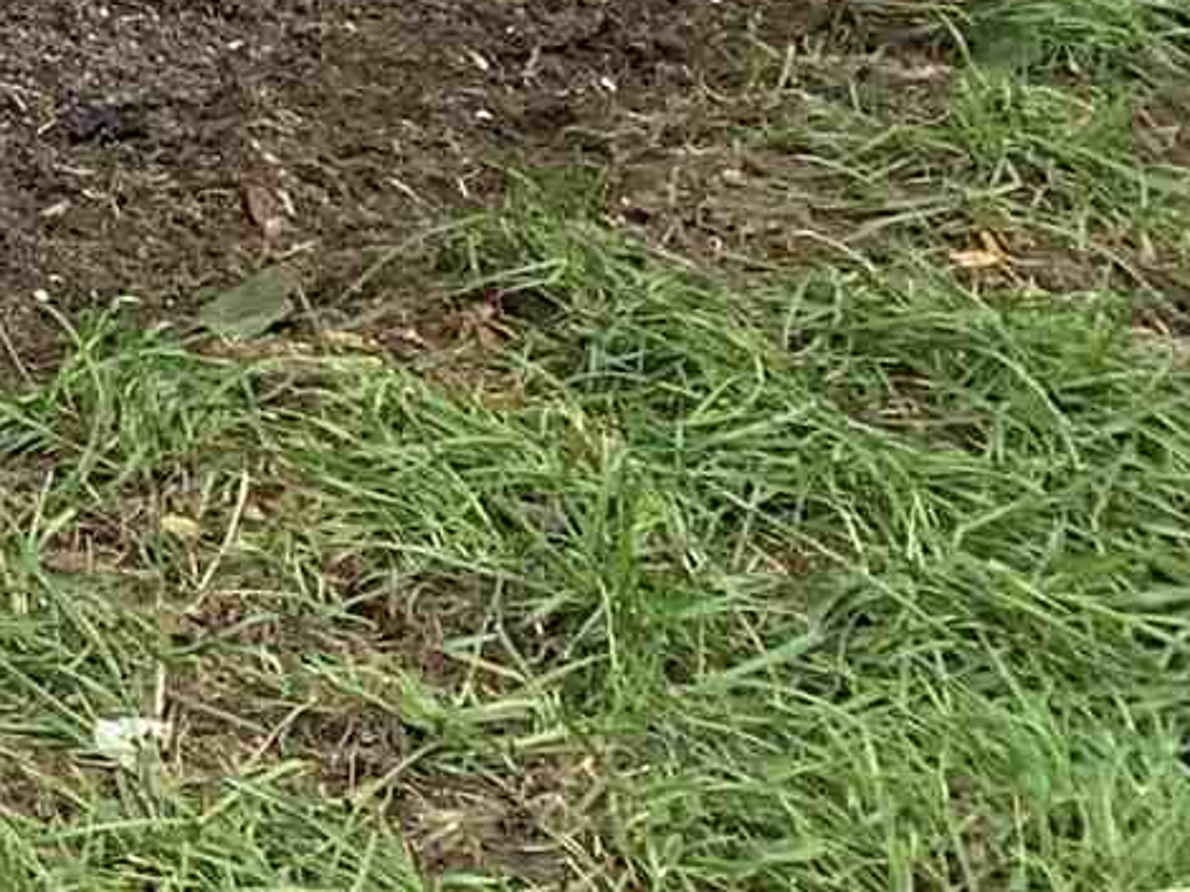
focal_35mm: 170
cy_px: -1698
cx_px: -2028
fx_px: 5841
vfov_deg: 7.7
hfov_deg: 9.7
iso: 25
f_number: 1.8
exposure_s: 1/321
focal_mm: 4.25
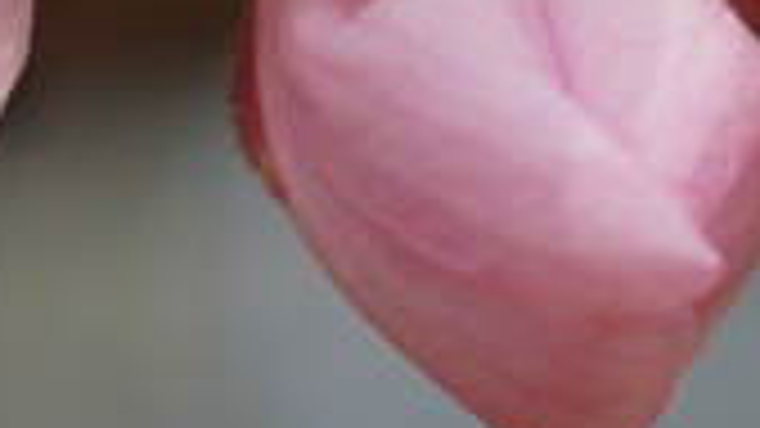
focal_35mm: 477
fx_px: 9611
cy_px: -933
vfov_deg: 2.5
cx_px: 621
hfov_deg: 4.5
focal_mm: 50
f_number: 4.5
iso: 100
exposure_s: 1/250
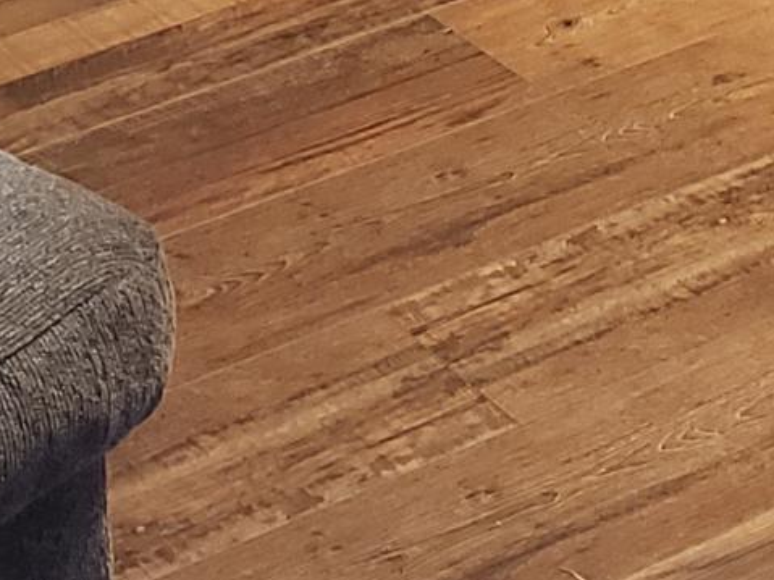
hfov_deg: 12.1
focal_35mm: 163
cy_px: -848
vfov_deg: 8.3
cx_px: 562
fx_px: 3644
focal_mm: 4.3
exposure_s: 1/20
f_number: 1.5
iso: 250
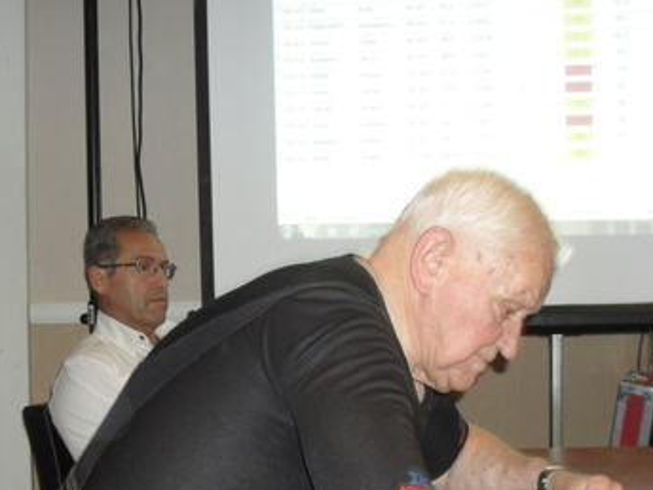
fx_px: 1151
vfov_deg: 23.9
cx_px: 260
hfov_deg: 31.6
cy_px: 336
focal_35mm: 61
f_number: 3.2
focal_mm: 6.3
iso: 200
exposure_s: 1/45
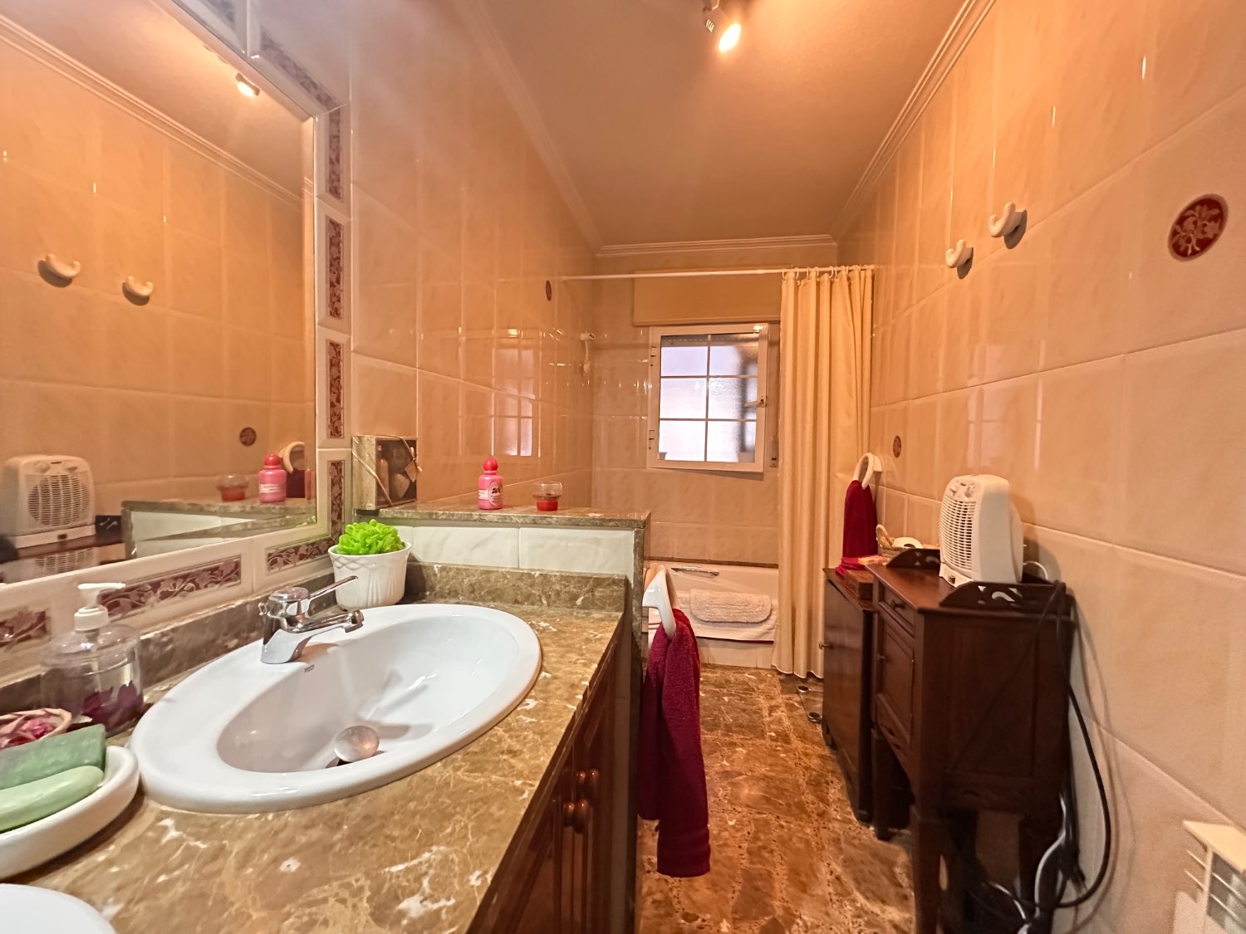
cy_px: 467
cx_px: 623
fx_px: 504
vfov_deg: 85.7
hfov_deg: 102.1
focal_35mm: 14
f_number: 2.2
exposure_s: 1/34
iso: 1250
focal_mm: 2.22
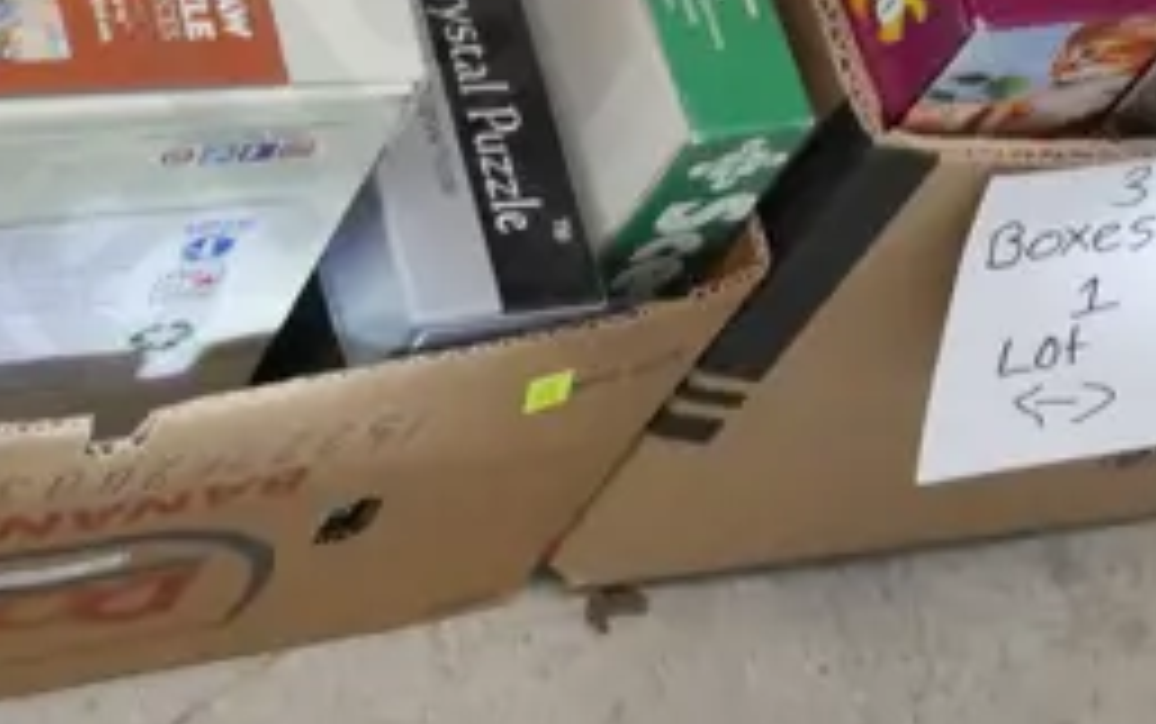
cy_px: -281
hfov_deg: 15.4
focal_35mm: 135
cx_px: 832
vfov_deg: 9.5
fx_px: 4256
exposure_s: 1/60
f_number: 3.6
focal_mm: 16
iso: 2500
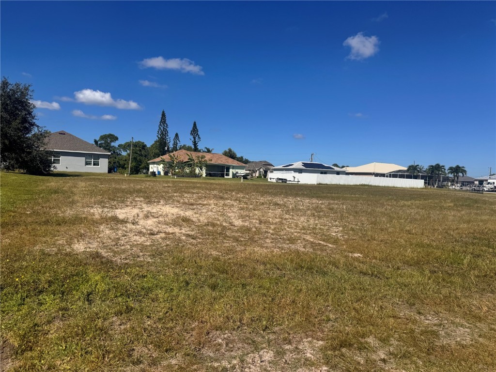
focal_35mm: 24
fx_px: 344
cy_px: 186
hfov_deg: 71.6
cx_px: 248
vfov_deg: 56.8
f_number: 1.78
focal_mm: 6.76
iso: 80
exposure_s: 1/9009
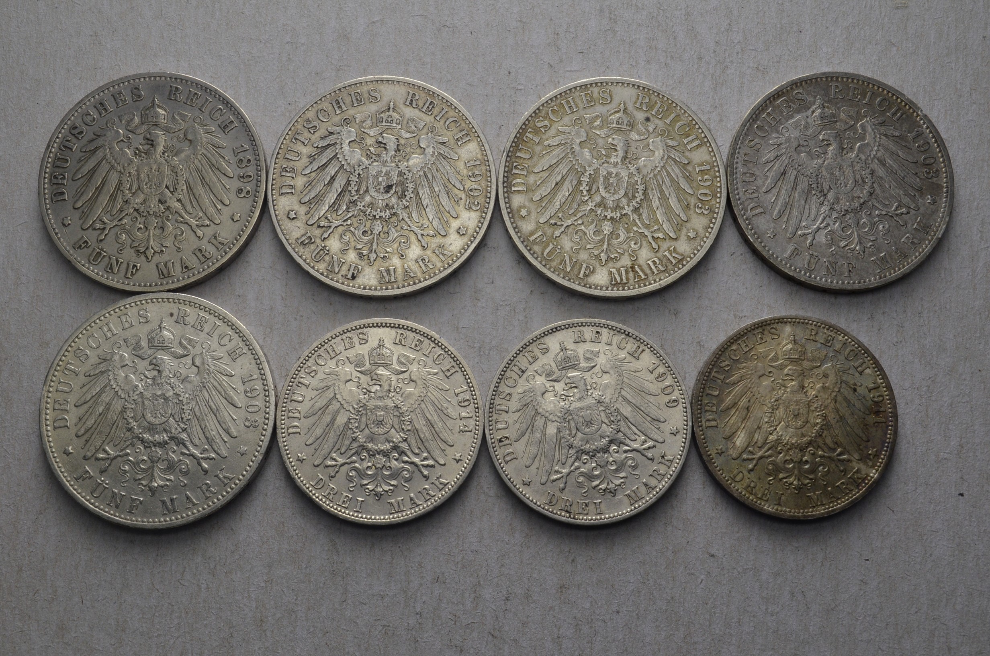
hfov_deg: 45.0
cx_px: 495
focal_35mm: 44
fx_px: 1194
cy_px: 328
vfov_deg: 30.7
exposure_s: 1/250
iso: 400
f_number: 14
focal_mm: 29
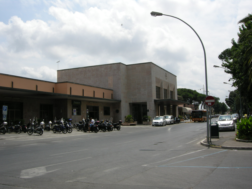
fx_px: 262
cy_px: 94
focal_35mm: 36
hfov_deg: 51.4
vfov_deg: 39.7
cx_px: 126
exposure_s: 1/301
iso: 64
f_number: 6.8
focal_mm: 7.5
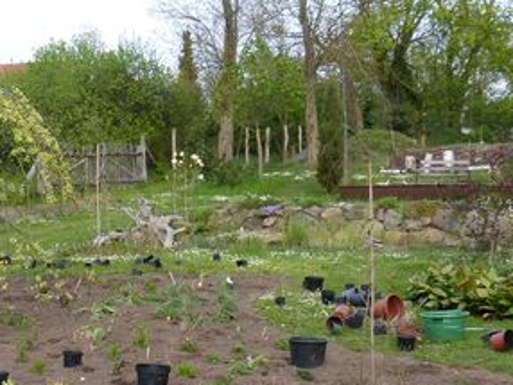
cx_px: 113
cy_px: 247
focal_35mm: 81
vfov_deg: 18.2
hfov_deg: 23.8
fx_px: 1201
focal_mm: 5
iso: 100
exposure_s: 1/250
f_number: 4
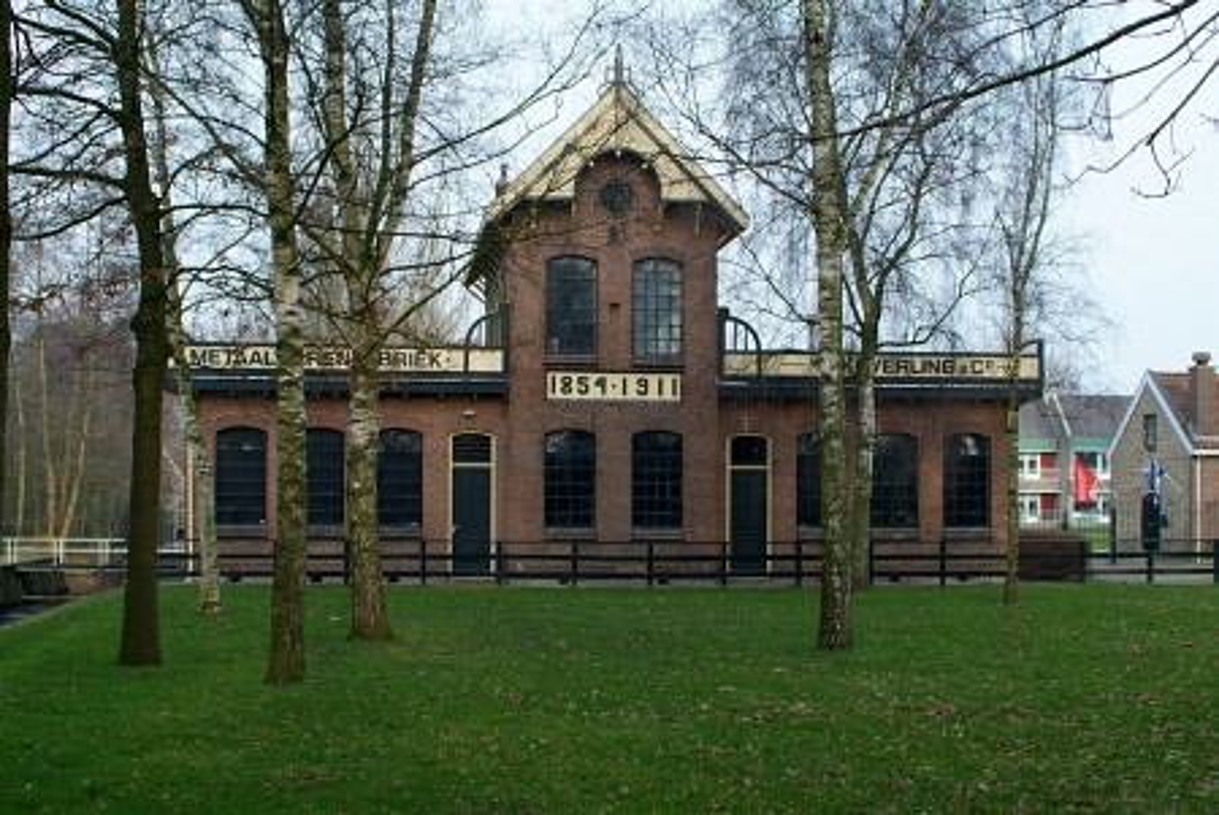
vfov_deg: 25.6
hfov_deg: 37.5
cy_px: 408
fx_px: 1796
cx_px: 610
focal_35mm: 53
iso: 100
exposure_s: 1/90
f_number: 4.8
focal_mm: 35
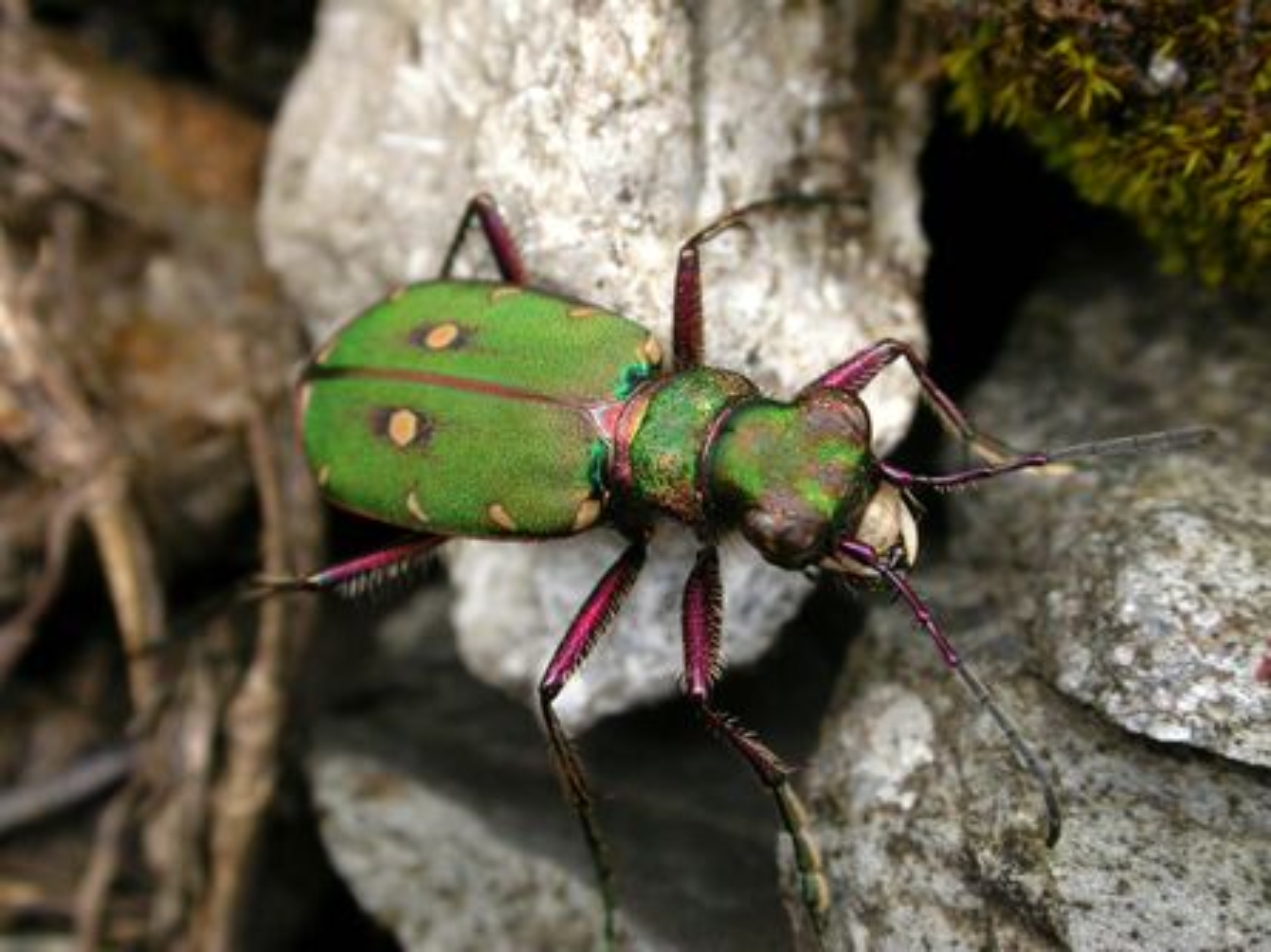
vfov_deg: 11.1
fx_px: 4919
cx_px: 636
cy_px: 476
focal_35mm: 134
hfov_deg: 14.7
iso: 100
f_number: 9.4
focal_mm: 27.7
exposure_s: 1/45.9
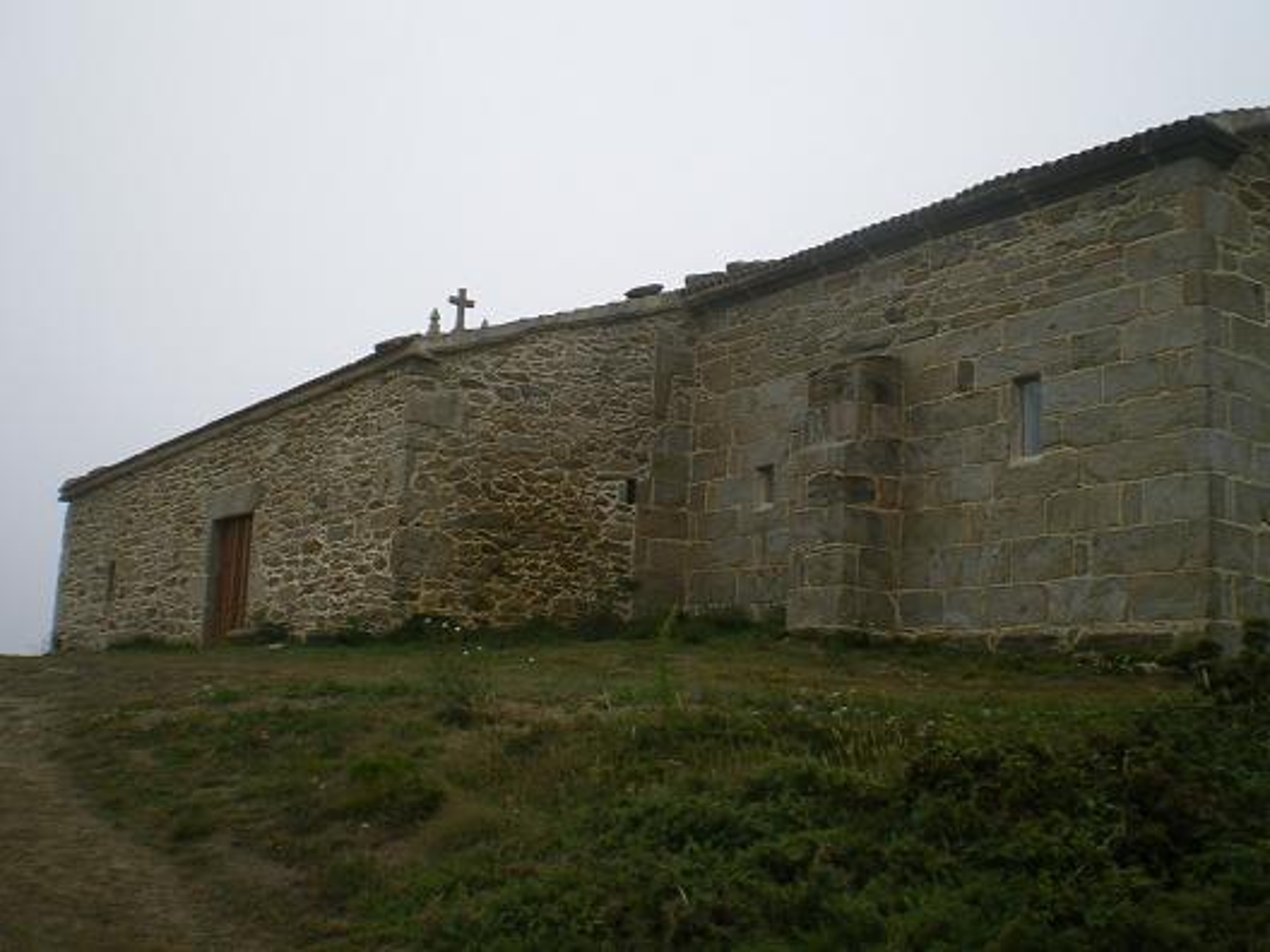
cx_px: 635
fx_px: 1394
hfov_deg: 49.0
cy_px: 476
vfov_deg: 37.7
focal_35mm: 38
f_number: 4.6
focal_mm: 6.3
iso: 64
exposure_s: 1/320
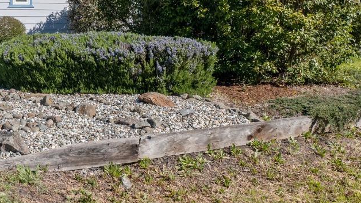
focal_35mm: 50
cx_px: 11
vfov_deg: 23.4
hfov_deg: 37.5
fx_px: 479
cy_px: 26
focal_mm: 20
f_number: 8
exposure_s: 1/60
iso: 800
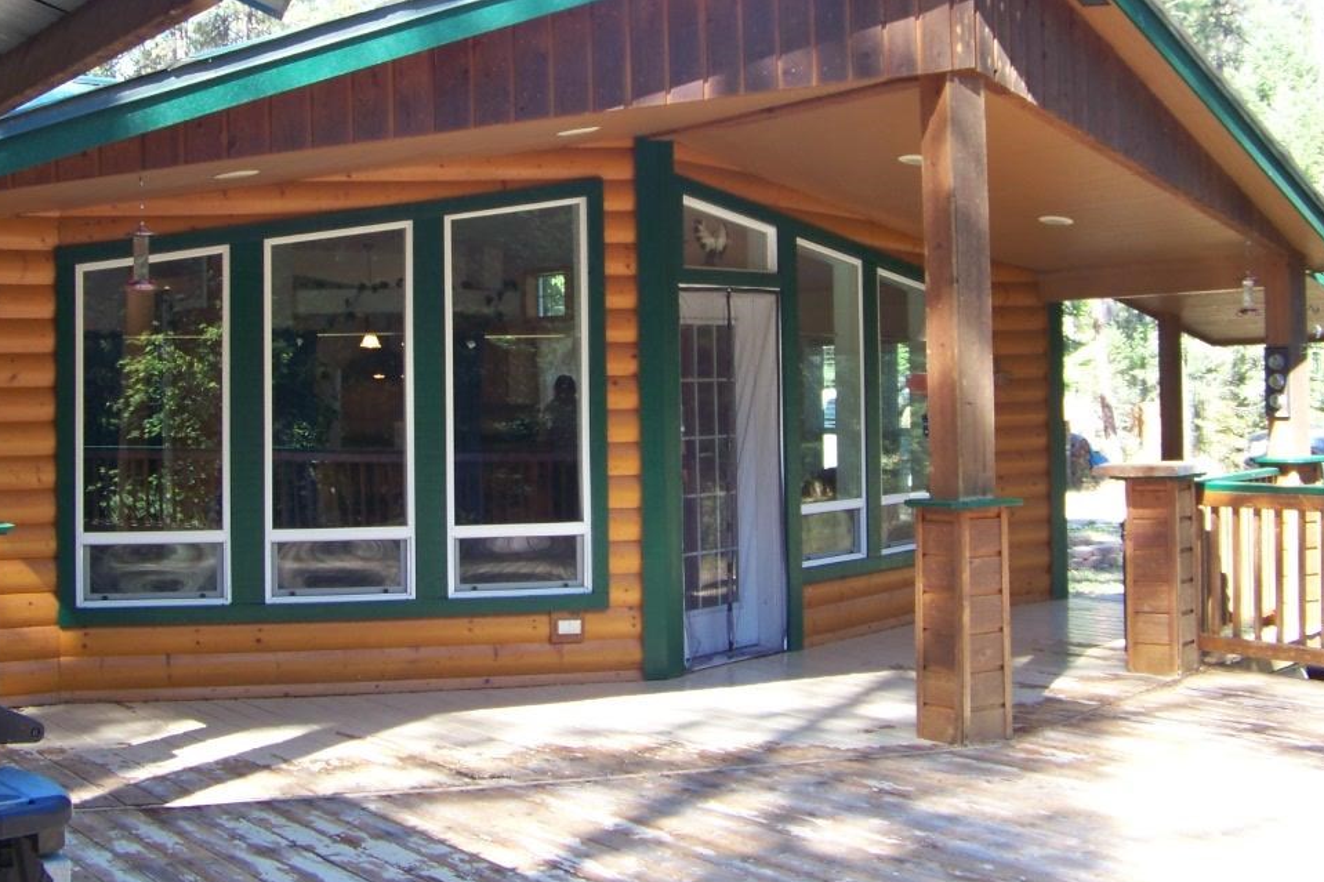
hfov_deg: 39.5
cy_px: 286
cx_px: 559
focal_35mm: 50
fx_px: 1838
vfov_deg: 26.8
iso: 64
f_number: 2.8
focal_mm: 5.85
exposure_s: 1/80
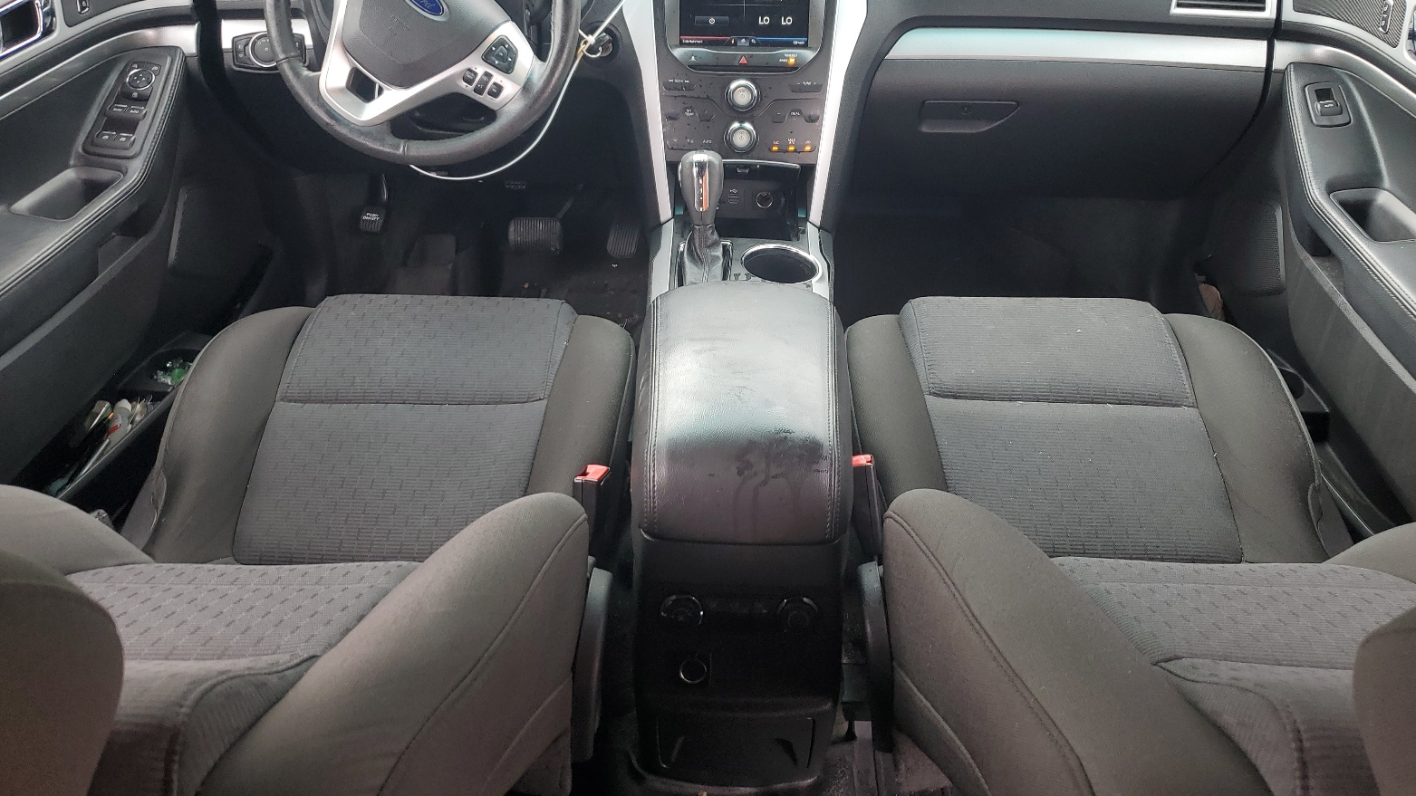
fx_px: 1089
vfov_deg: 39.9
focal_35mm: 29
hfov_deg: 66.1
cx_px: 717
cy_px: 302
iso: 50
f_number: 1.5
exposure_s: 1/60.2
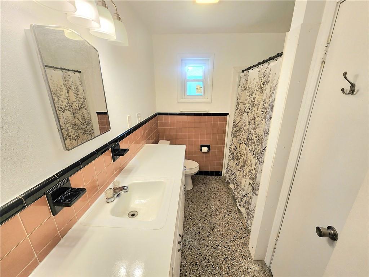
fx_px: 139
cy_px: 138
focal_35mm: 13
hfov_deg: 106.2
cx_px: 184
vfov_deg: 89.9
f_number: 2.2
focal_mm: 2.2
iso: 100
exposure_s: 1/120
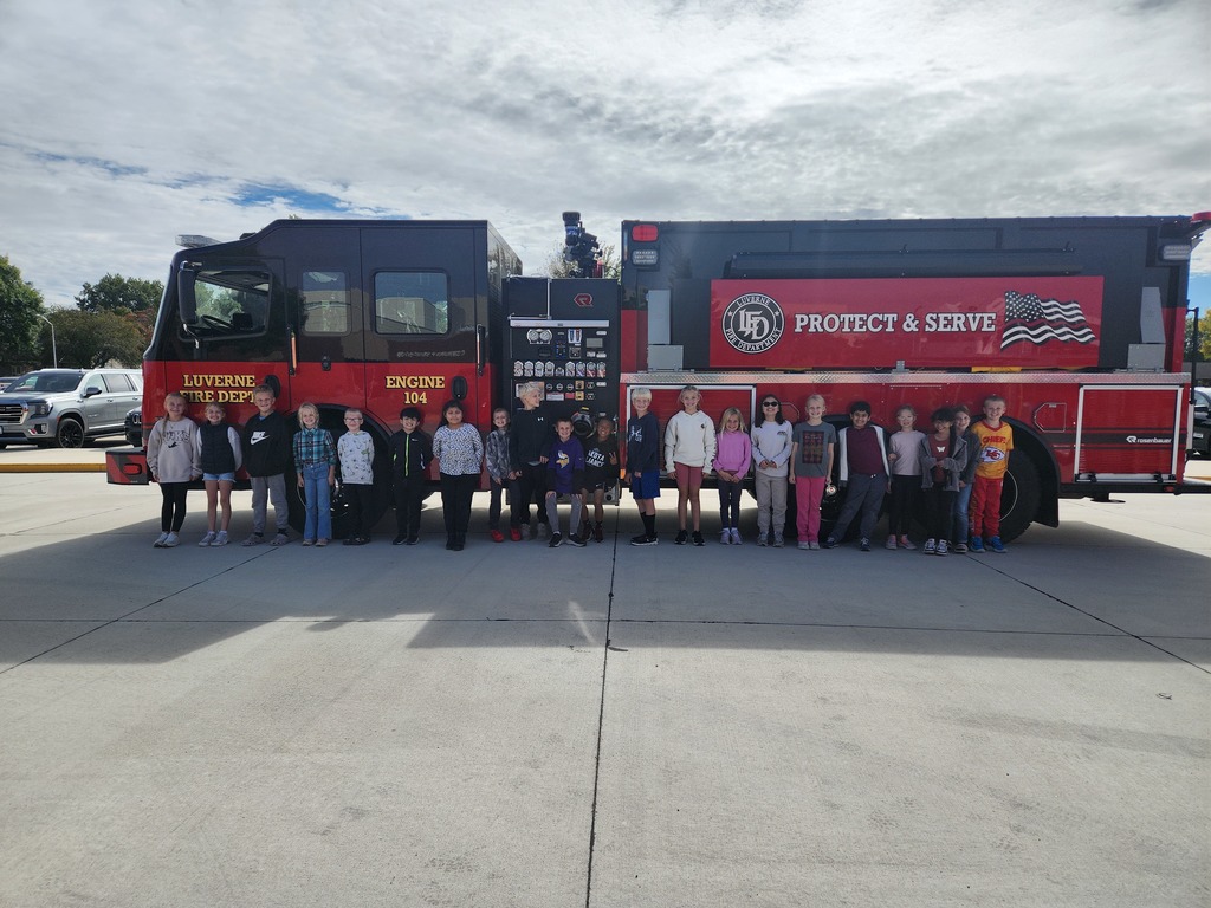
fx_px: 805
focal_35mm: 23
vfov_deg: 58.9
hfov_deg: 73.9
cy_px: 454
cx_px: 606
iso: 20
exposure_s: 1/4493
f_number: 1.8
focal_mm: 5.4
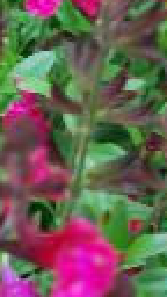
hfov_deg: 5.8
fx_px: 1622
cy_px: 183
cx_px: -77
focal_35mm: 206
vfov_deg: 10.5
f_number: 8
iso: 140
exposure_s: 1/60
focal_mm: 42
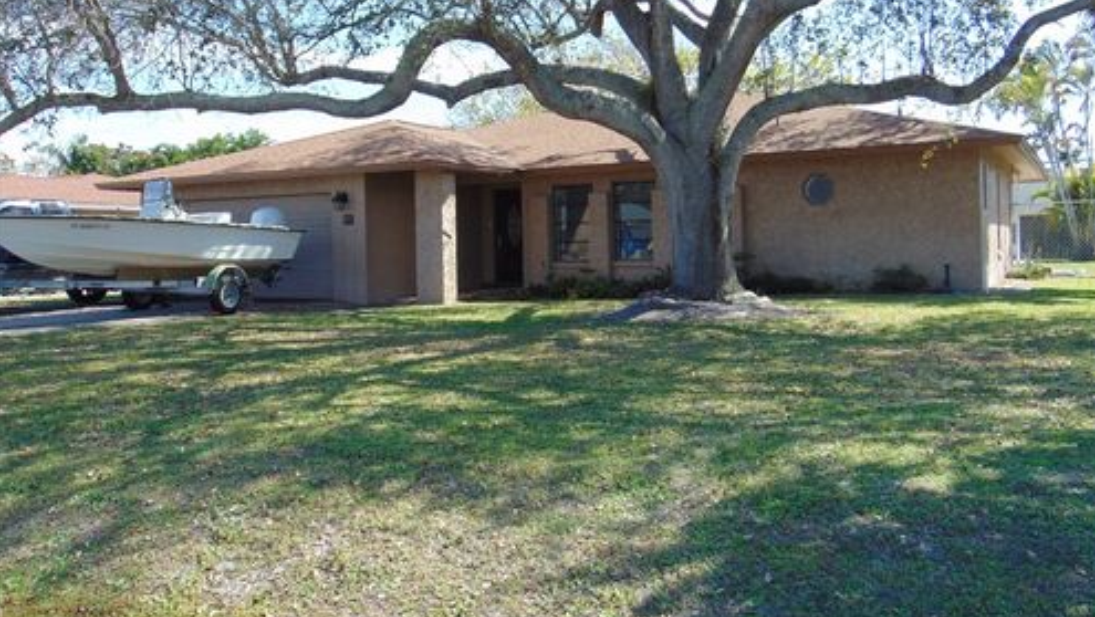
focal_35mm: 33
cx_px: 549
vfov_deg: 35.5
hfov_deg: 59.5
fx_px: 959
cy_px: 242
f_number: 3.1
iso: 80
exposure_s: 1/500
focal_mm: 5.4
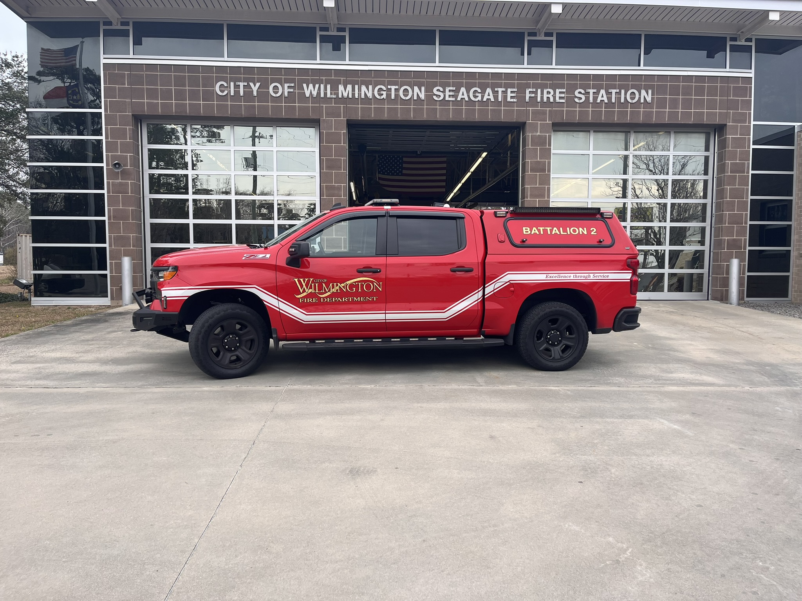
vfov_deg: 53.1
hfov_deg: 67.3
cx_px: 401
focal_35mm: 26
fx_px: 602
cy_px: 300
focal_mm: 5.1
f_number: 1.6
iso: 50
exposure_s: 1/816
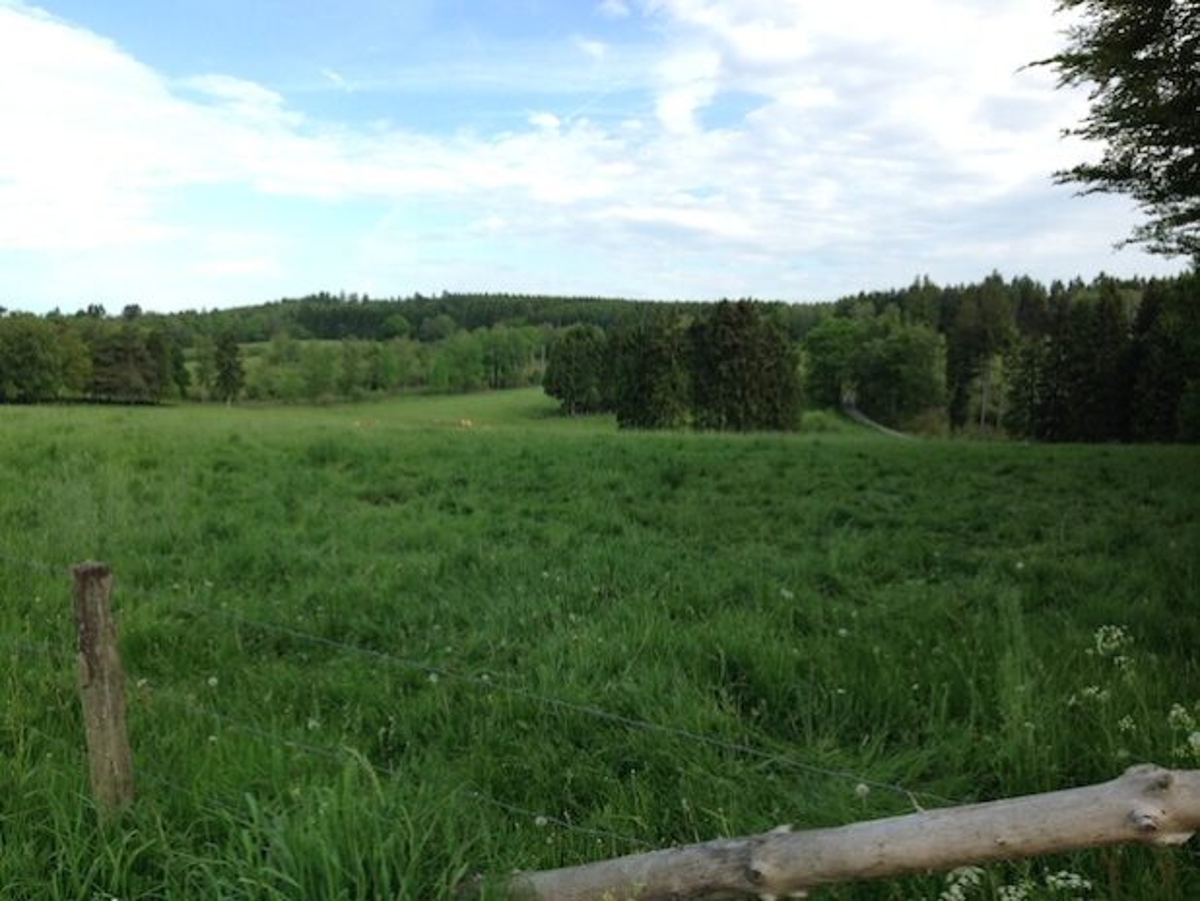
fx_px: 1144
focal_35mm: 33
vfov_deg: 43.0
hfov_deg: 55.3
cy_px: 450
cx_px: 600
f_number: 2.4
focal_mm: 4.12
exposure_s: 1/653
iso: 50
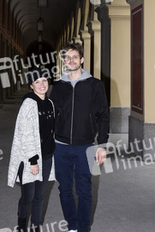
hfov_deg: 26.8
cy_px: 113
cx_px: 52
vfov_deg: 39.6
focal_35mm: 50
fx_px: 323
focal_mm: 34
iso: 500
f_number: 11
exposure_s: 1/160
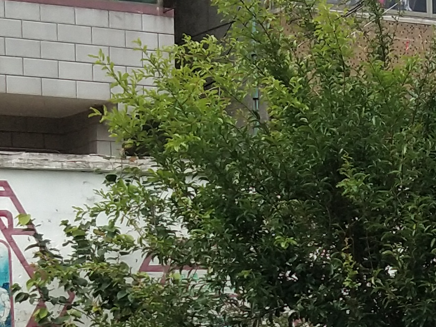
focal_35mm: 150
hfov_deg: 12.9
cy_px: 458
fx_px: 1889
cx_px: 509
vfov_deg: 9.7
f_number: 2.2
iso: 50
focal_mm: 3.69
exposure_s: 1/893
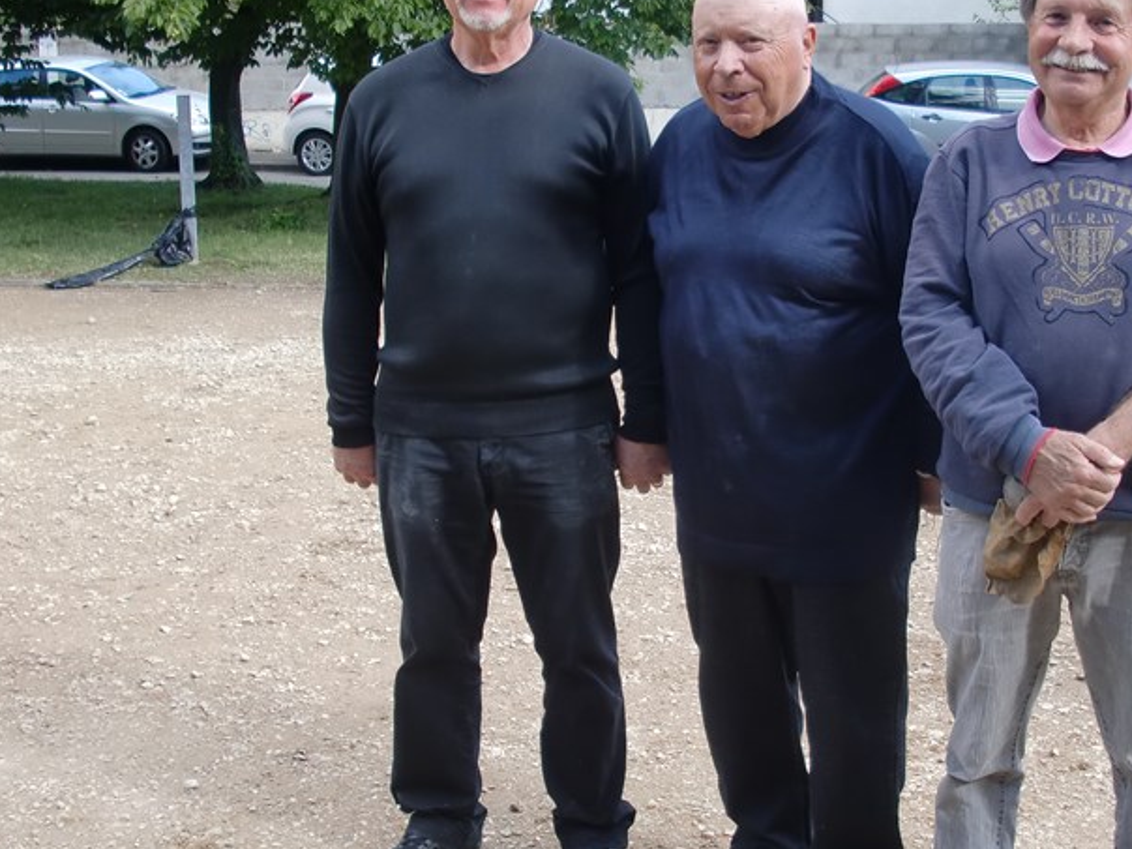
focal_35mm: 61
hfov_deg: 31.6
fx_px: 1995
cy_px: 444
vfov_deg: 24.0
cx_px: 654
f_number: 2.8
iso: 64
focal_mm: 6.3
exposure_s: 1/160
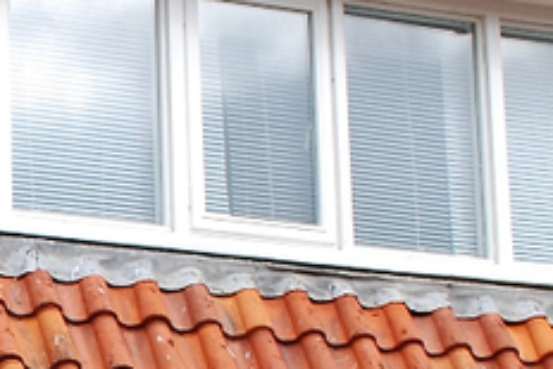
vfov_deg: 7.8
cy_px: 455
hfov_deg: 11.3
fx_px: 2674
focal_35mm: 174
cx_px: -276
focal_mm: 20
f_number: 7.1
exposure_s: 1/200
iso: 100
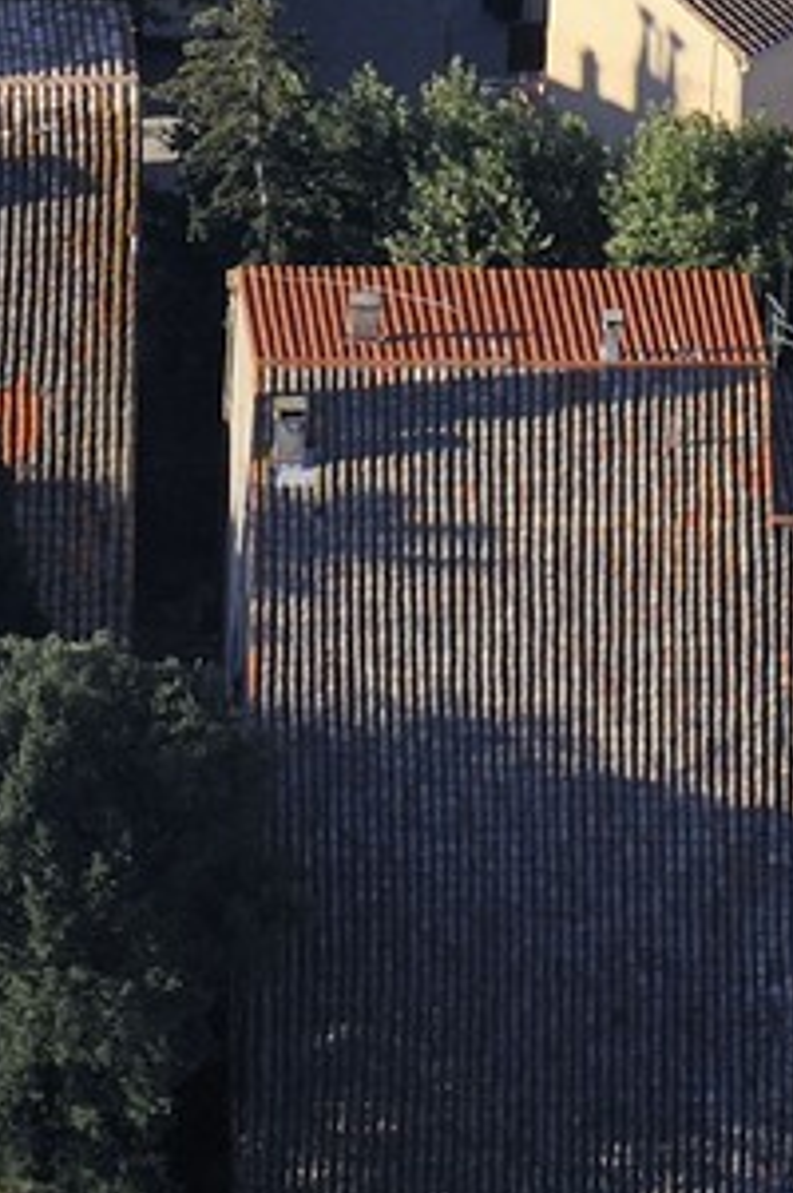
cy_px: -1946
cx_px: 1249
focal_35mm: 1038
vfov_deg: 2.0
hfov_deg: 1.3
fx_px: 34374
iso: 400
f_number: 6.3
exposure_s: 1/1000
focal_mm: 195
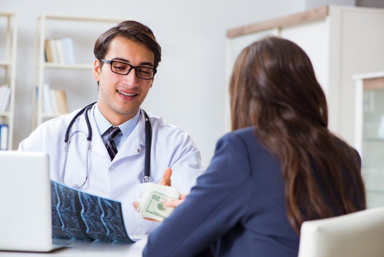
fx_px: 1121
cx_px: 192
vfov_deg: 13.1
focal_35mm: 105
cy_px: 128
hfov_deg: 19.4
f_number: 5.6
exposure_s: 1/100
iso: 200
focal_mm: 105
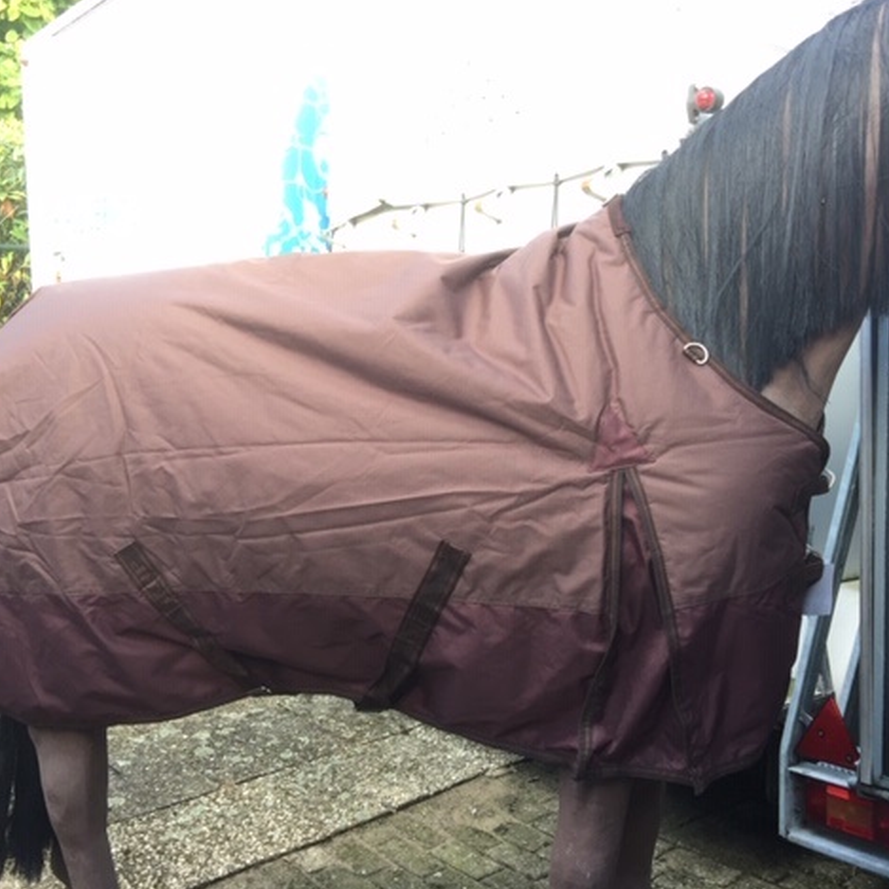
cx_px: 425
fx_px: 1017
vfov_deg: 47.2
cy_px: 438
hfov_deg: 47.2
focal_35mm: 35
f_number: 2.2
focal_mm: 4.15
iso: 40
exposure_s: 1/100
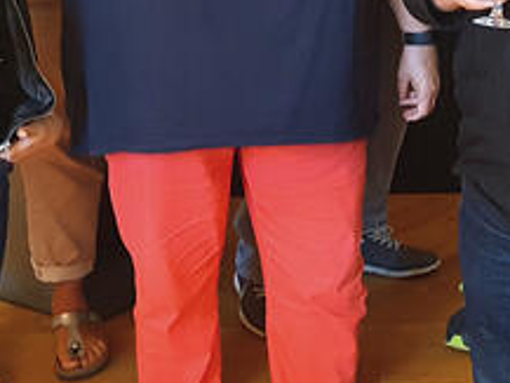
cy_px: 52
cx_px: 503
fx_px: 1356
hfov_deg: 20.6
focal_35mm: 92
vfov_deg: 15.9
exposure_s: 1/25
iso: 200
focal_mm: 4.2
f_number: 1.7
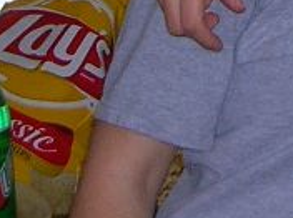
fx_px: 2473
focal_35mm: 293
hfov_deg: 6.4
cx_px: 736
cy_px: -423
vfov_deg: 4.8
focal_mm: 7.5
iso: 53
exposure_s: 1/60.1
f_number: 3.1
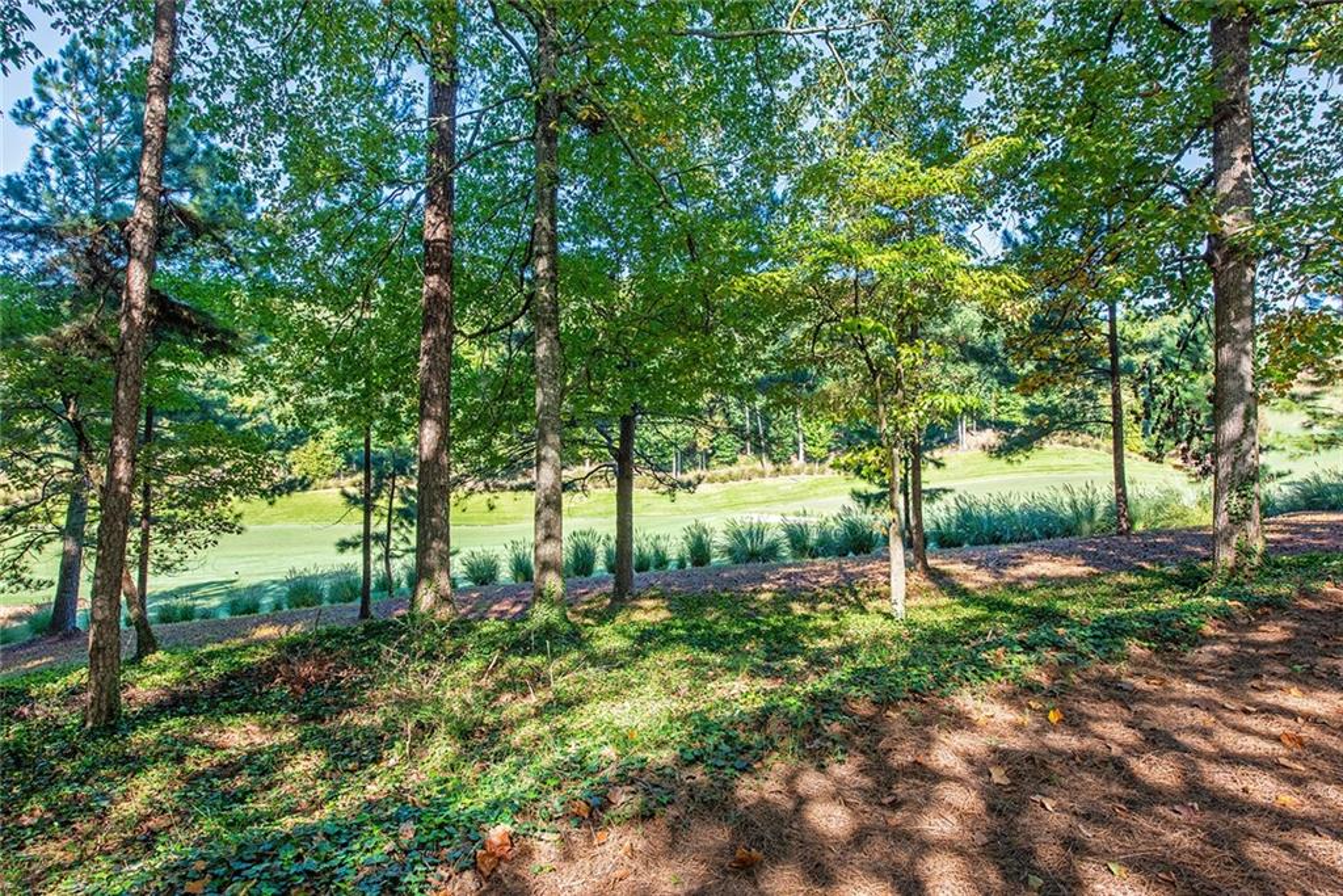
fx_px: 783
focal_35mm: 21
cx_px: 672
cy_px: 448
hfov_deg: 81.2
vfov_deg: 59.5
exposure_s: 1/400
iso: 400
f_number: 8
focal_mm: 21
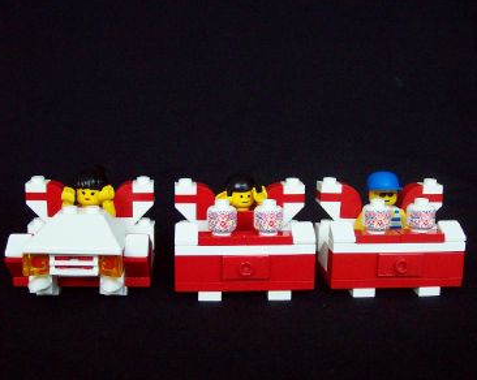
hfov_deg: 38.8
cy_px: 191
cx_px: 219
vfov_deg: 31.4
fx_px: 677
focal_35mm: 48
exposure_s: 1/42
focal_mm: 7.6
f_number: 3
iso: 151
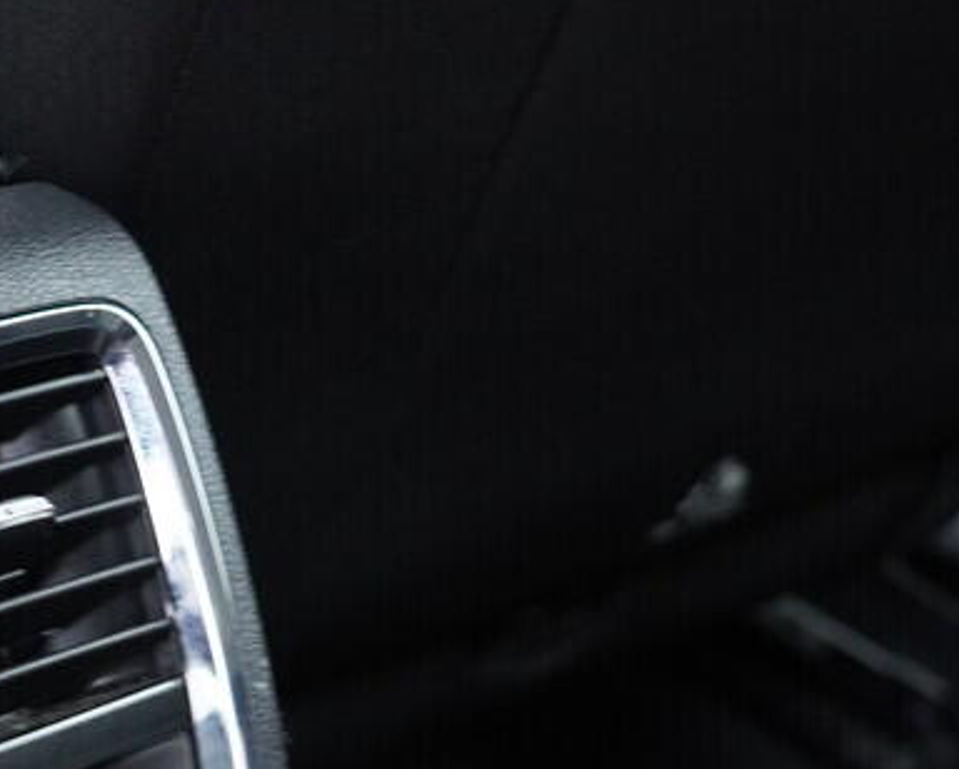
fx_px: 2557
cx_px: -107
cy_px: 825
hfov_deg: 20.2
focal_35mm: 90
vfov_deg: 16.6
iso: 1000
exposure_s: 1/40
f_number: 2.8
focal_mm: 24
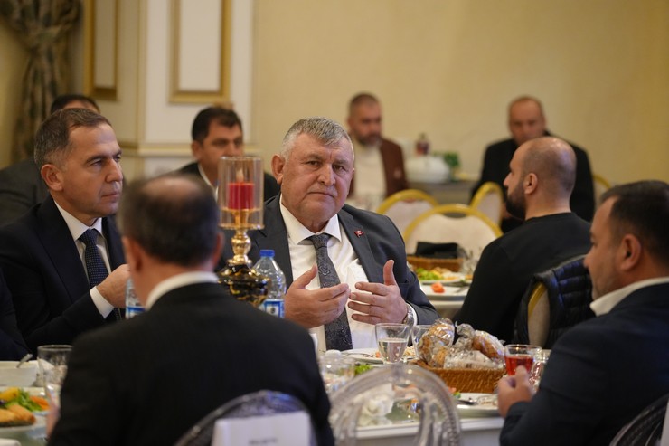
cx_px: 334
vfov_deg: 8.7
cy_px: 223
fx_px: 2917
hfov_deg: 13.1
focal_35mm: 157
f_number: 4
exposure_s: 1/160
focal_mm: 157
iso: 5000
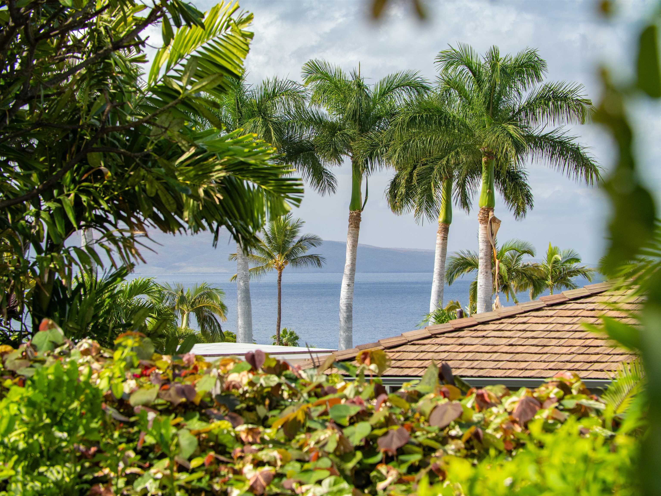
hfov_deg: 14.7
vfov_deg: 11.1
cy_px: 248
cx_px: 330
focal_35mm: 134
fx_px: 2560
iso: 400
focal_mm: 67
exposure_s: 1/500
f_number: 5.6
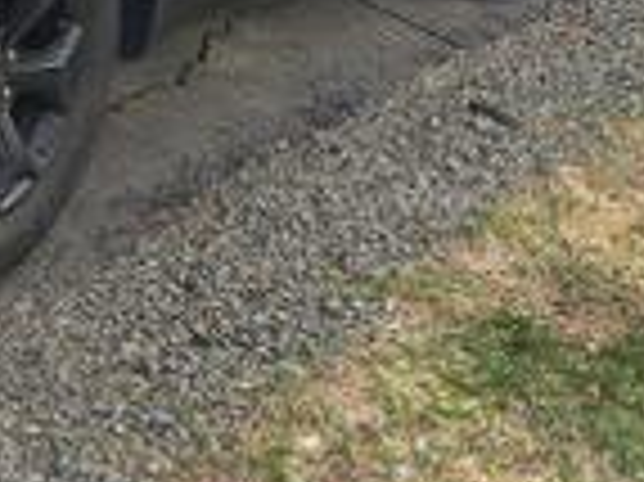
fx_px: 1636
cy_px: -257
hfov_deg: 19.4
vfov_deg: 15.4
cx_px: -324
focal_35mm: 88
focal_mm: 4.68
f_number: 1.7
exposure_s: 1/120
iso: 294
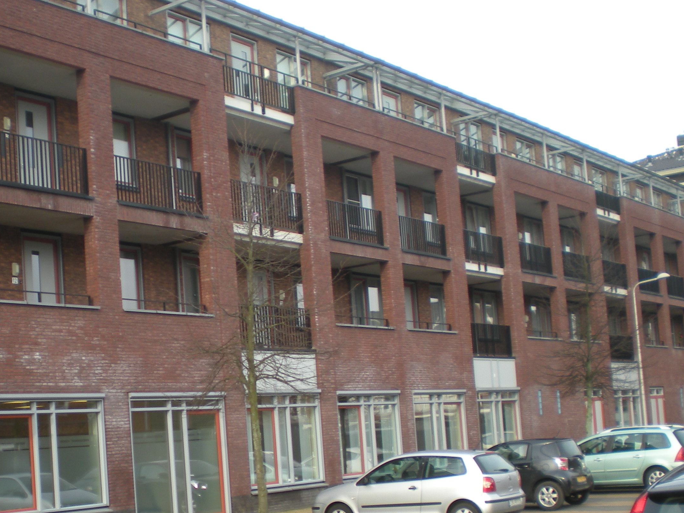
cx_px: 228
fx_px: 1146
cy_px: 351
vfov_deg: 25.1
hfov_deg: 32.9
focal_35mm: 58
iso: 64
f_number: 3.1
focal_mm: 6.3
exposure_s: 1/128
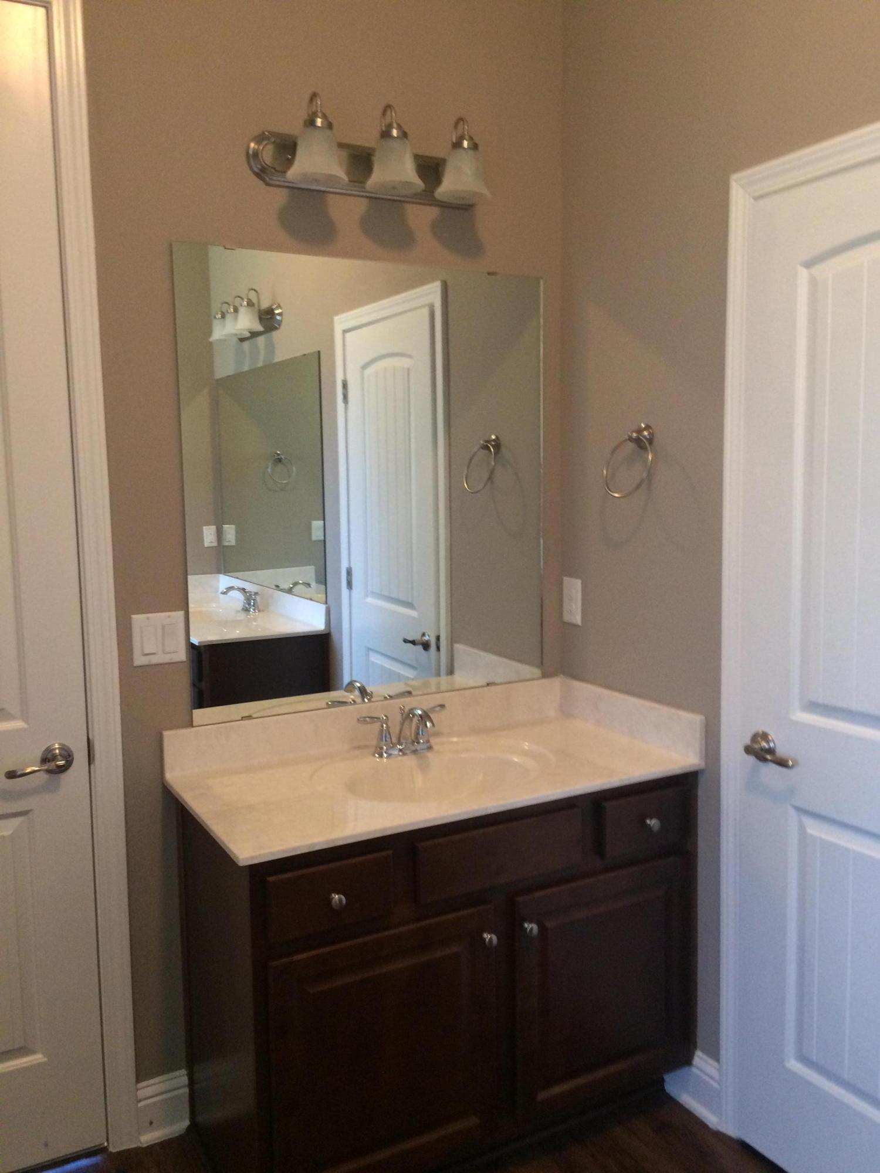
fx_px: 983
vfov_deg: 61.7
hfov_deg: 48.2
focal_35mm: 29
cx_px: 440
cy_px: 586
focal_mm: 4.15
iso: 250
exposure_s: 1/30
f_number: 2.2
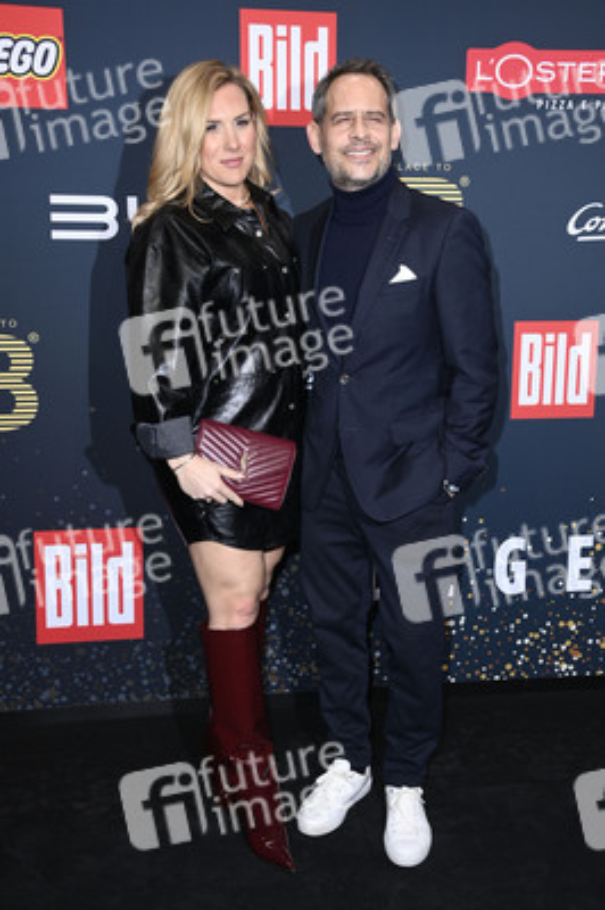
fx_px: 1061
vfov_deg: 46.4
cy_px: 455
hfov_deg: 31.8
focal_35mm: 42
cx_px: 302
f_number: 5.6
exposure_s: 1/250
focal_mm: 42
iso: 320
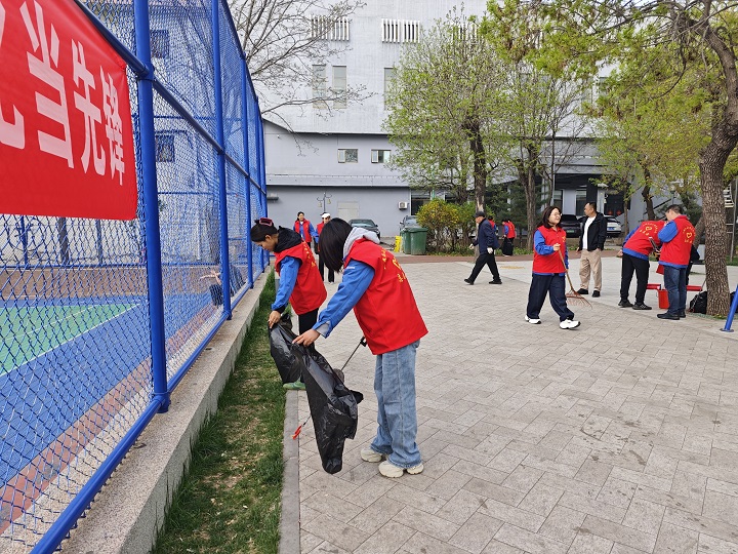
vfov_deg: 58.9
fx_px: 490
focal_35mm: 23
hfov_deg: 73.9
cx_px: 369
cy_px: 277
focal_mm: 6.55
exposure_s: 1/544
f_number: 1.6
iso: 50
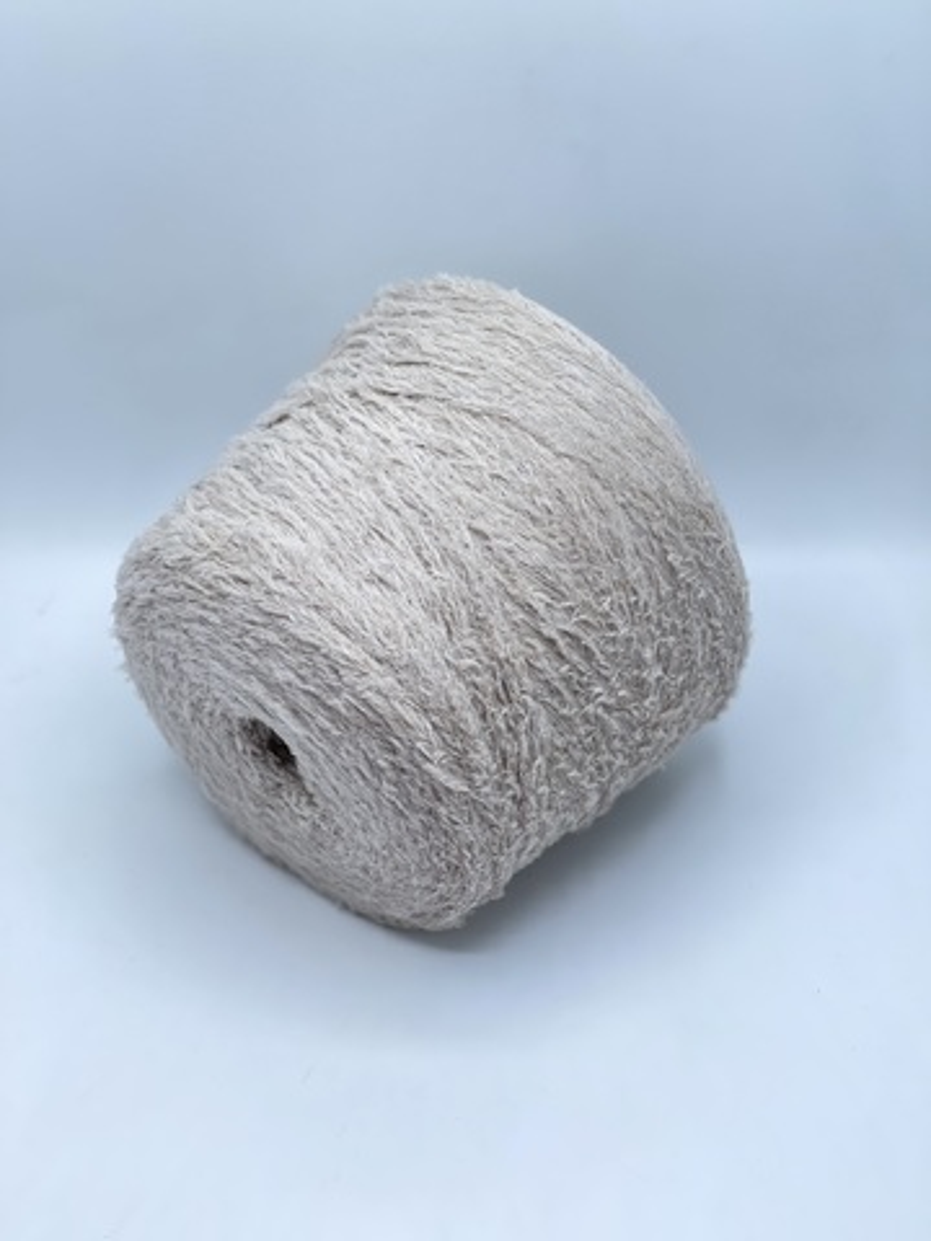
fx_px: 2295
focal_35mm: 64
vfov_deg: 30.3
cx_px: 466
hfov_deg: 22.9
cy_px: 620
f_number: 2.2
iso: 25
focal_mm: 7.5
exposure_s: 1/213
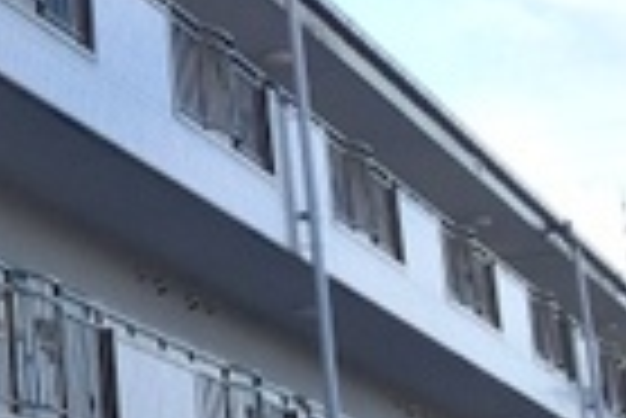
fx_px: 2263
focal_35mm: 130
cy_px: -9
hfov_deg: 14.0
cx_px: -500
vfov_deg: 10.5
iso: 32
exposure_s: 1/1041
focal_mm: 4.15
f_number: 2.2
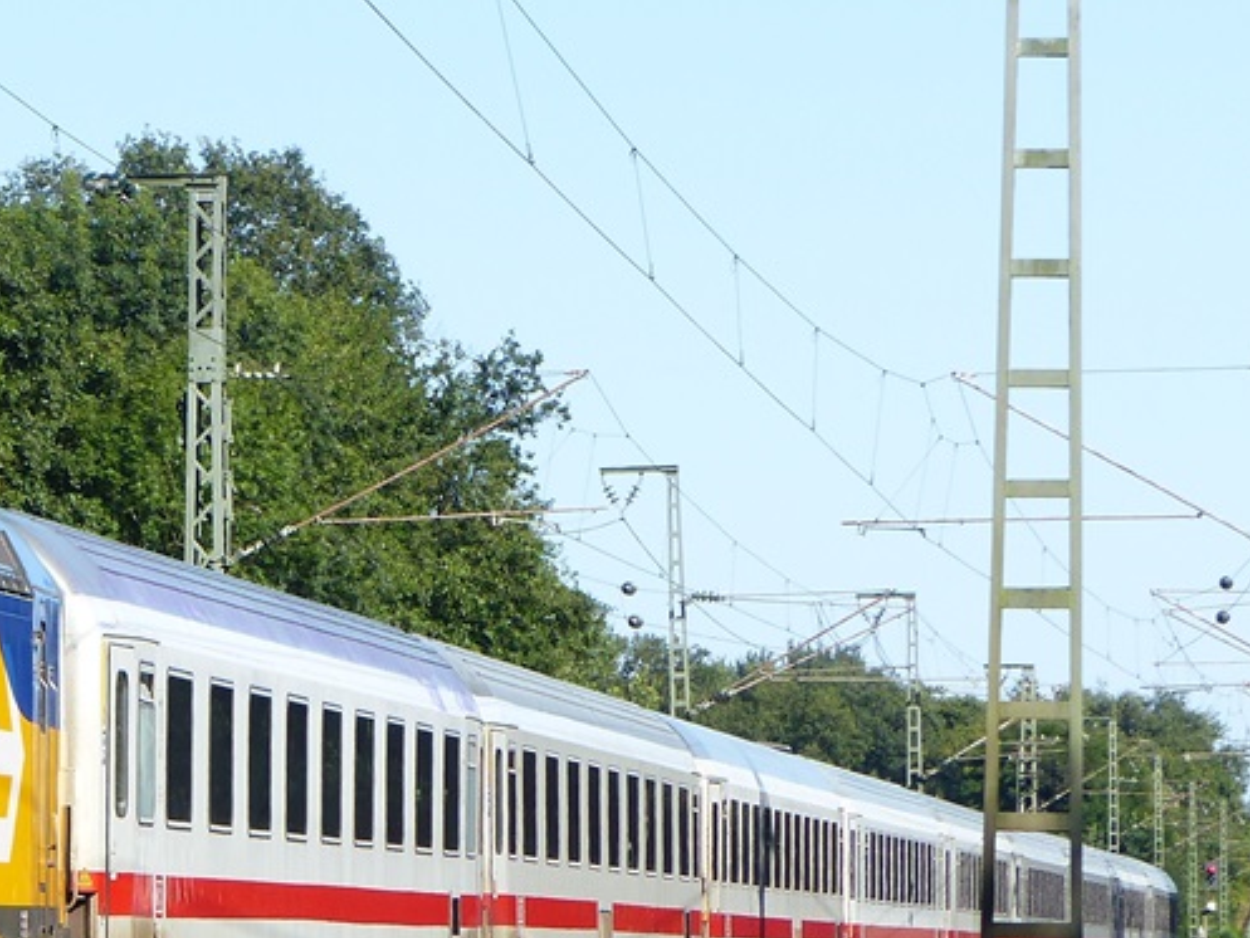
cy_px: 546
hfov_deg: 6.7
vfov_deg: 5.1
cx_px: -186
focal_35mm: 292
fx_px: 10547
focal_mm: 21.8
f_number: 4
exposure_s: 1/640
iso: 100
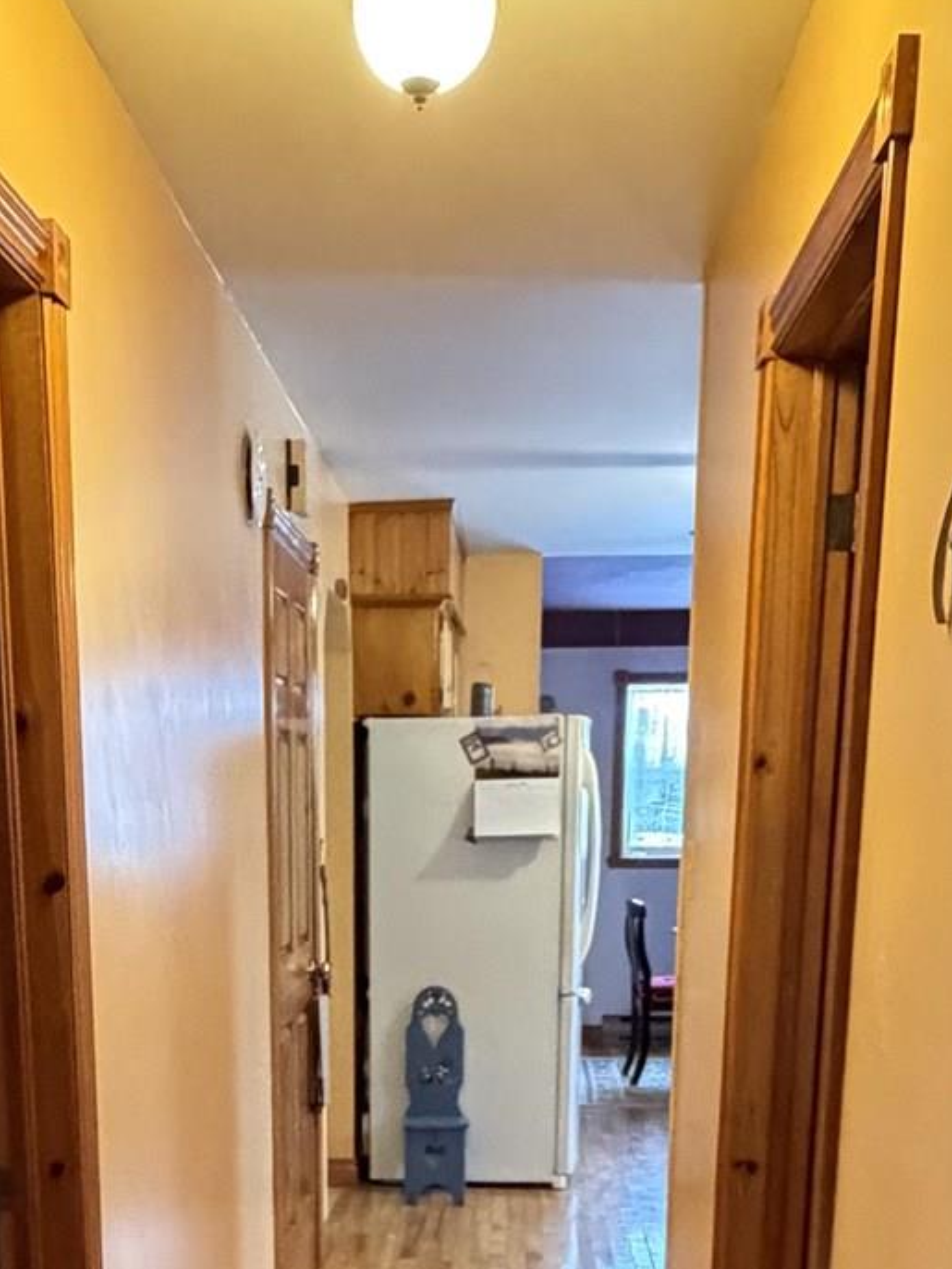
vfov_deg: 36.9
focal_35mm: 47
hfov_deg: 30.8
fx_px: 1722
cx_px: 351
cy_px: 1223
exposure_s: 1/60
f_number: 2.2
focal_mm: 2.22
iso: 800
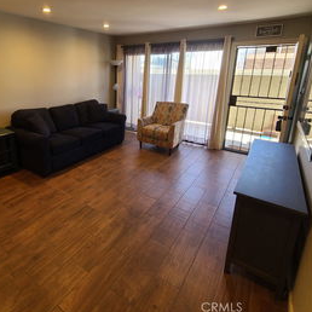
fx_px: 194
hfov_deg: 75.6
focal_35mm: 19
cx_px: 108
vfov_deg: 76.6
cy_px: 121
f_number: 2.2
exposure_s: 1/60
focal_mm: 2.2
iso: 160
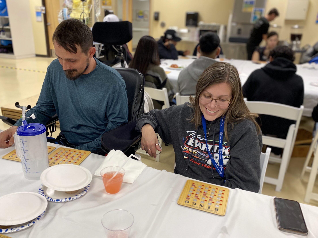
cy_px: 128
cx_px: 152
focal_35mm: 30
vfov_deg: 46.8
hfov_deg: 59.9
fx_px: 276
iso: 125
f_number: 1.8
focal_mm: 4.25
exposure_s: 1/60
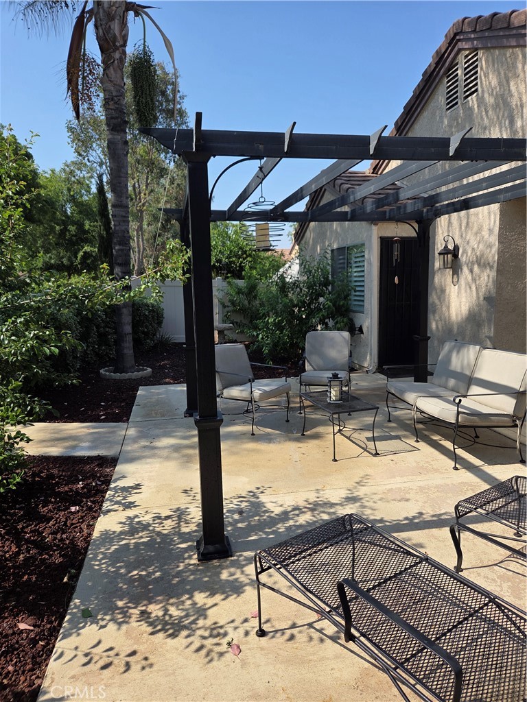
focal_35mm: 23
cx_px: 264
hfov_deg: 58.9
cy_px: 351
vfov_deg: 73.9
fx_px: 467
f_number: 1.8
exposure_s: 1/3464
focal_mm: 5.4
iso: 80
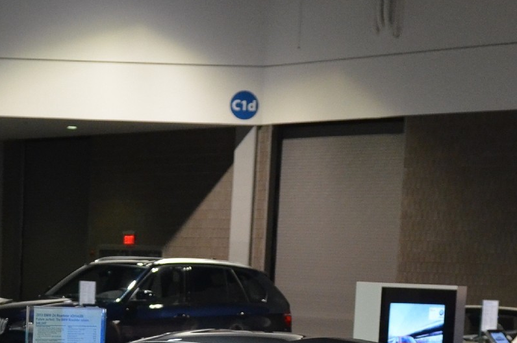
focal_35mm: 113
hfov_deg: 18.0
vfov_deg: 11.6
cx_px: 134
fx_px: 1620
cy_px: 511
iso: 1600
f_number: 2.8
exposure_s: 1/50
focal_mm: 24
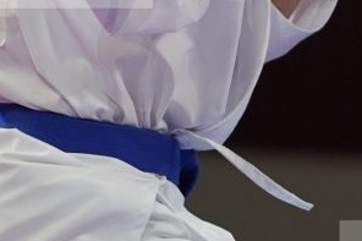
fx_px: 12230
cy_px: -103
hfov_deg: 1.7
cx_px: 454
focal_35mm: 1217
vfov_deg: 1.1
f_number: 2.8
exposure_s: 1/1000
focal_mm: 200
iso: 1250
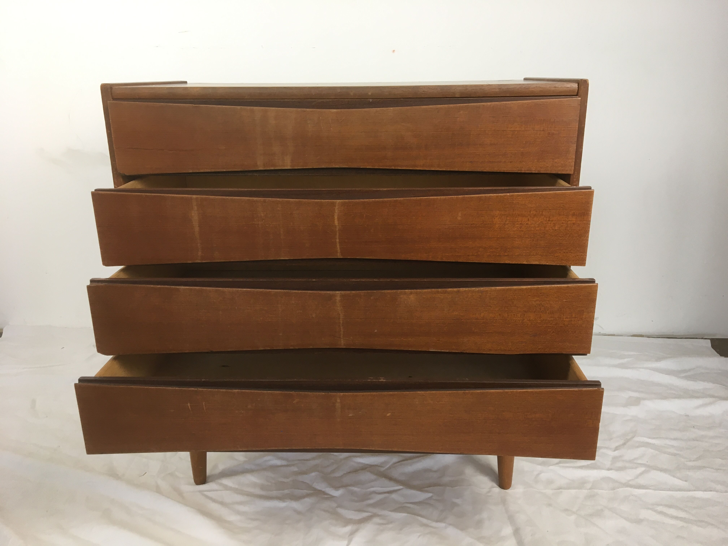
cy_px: 273
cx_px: 364
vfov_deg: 48.2
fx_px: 610
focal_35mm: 29
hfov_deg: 61.7
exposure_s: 1/33
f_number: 2.2
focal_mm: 4.15
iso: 80
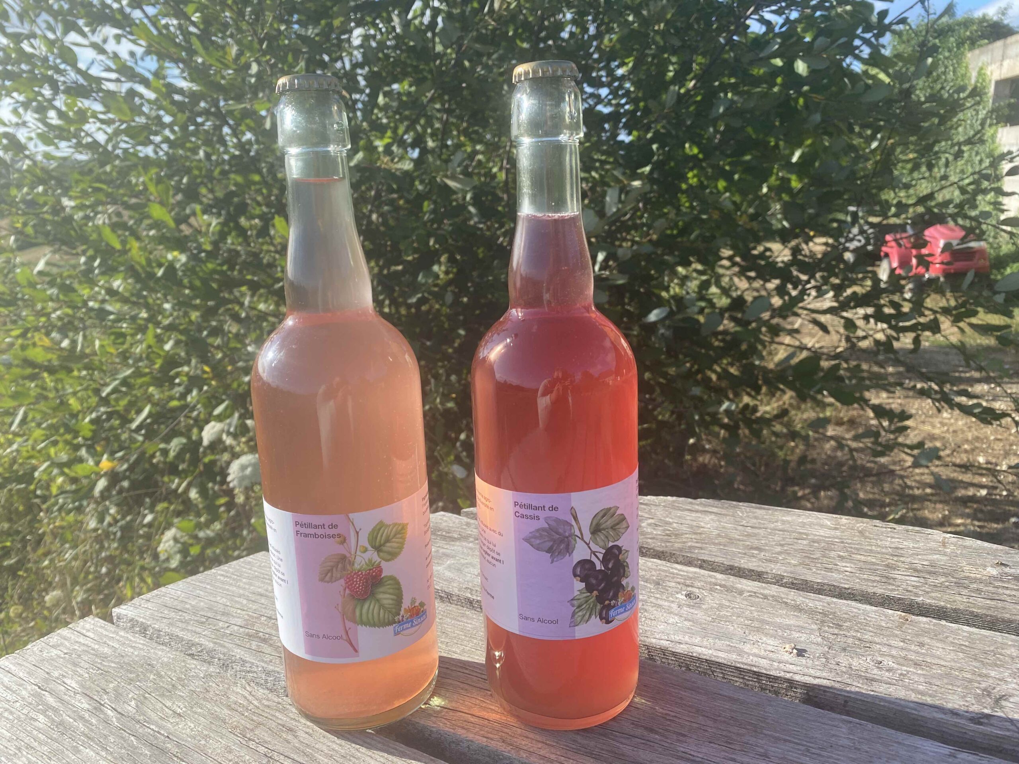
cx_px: 510
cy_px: 382
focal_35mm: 26
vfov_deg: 53.1
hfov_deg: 67.3
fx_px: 765
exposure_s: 1/1245
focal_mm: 4.25
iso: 32
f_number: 1.8
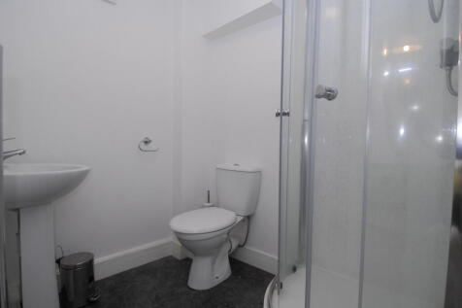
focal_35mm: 18
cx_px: 231
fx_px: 231
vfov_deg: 67.3
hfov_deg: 90.0
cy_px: 154
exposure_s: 1/60
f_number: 5.6
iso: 400
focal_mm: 12
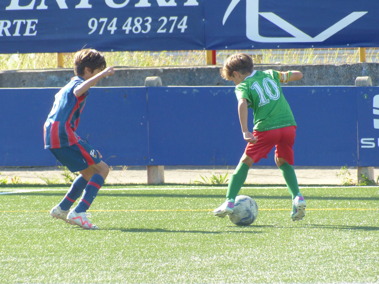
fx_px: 6350
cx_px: 190
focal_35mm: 580
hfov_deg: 3.4
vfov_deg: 2.6
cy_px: 142
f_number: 4
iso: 200
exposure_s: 1/500
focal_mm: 104.4
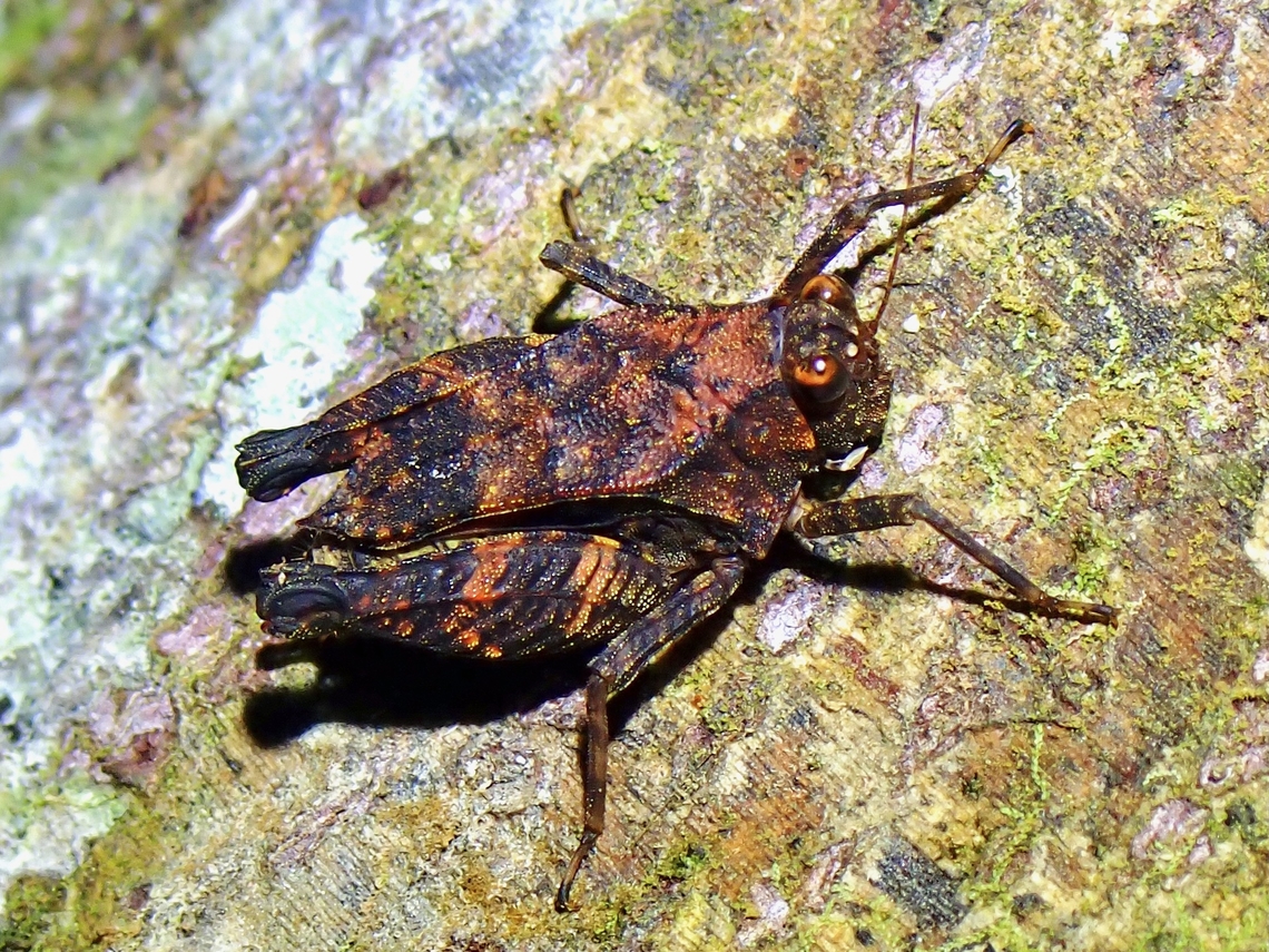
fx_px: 3666
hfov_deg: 19.6
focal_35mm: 100
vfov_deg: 14.8
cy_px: 476
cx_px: 634
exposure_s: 1/400
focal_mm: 18
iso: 125
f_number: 6.3
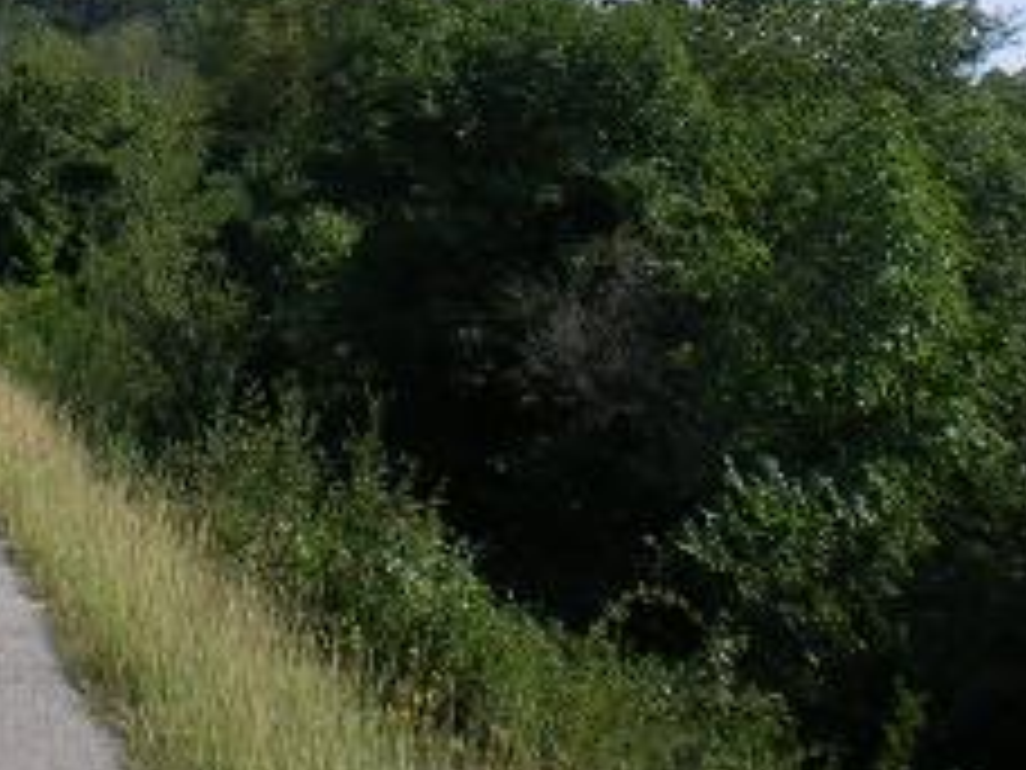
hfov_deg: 22.1
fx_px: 2608
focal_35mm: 88
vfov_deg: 16.4
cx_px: 306
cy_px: -41
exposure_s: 1/320
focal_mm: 6.3
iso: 64
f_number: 4.6
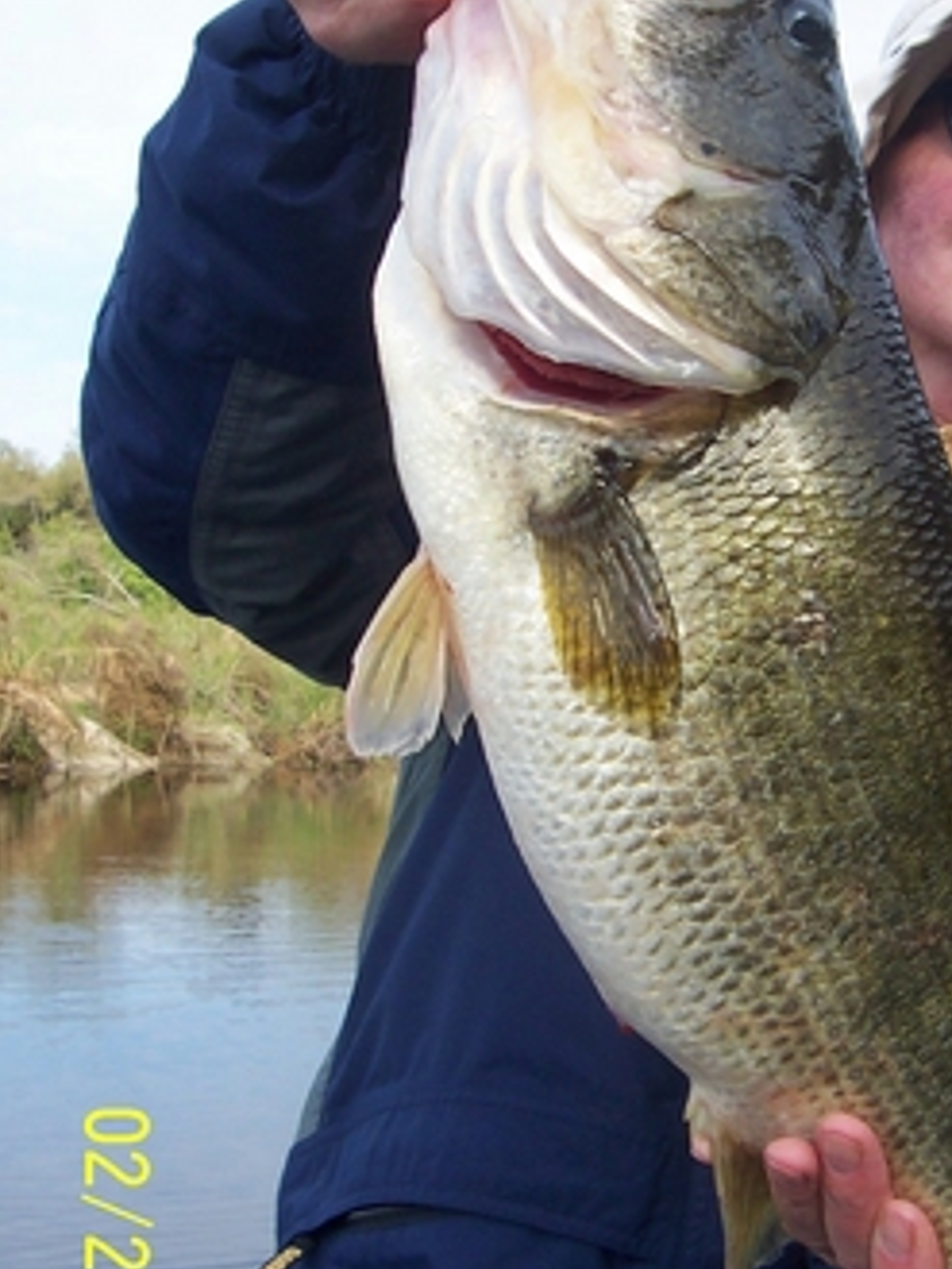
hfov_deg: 24.2
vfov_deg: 32.2
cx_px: 694
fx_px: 2199
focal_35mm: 60
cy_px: 611
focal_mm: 5.6
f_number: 5.6
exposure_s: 1/180
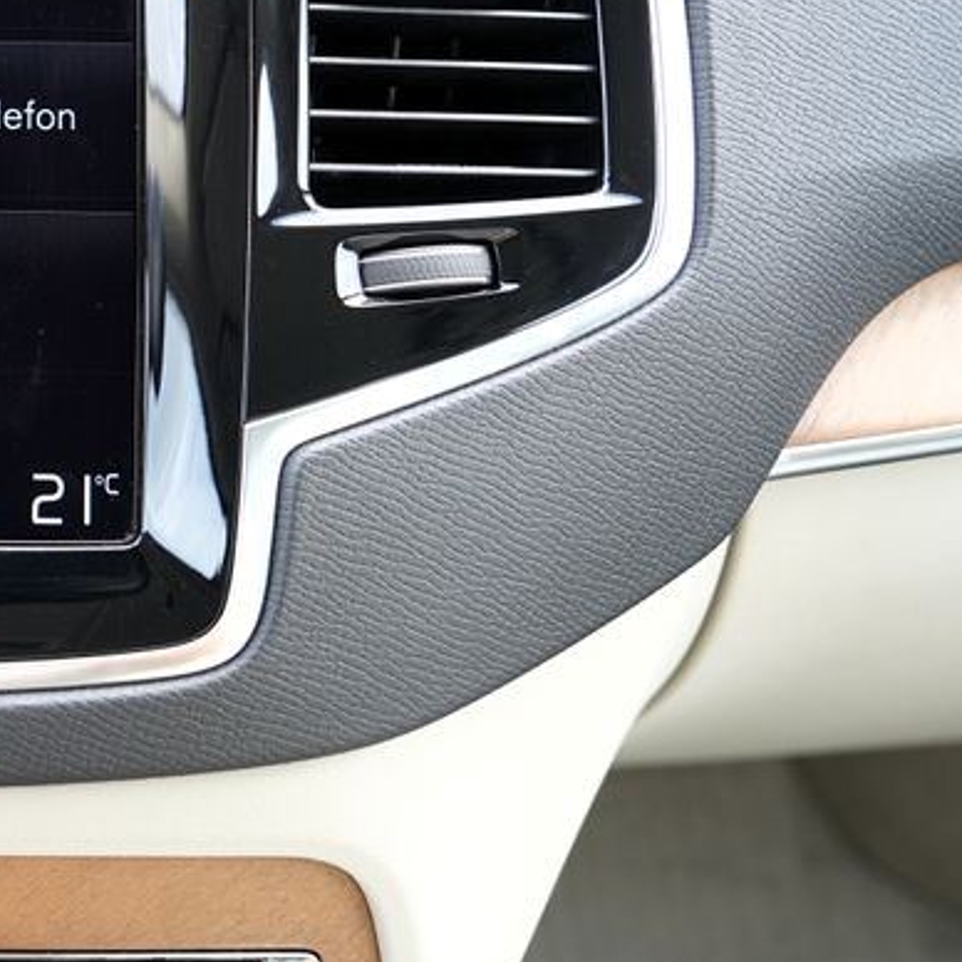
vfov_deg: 26.4
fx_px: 2044
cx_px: -231
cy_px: 336
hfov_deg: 23.8
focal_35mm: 65
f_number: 4
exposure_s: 1/60
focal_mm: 29
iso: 250
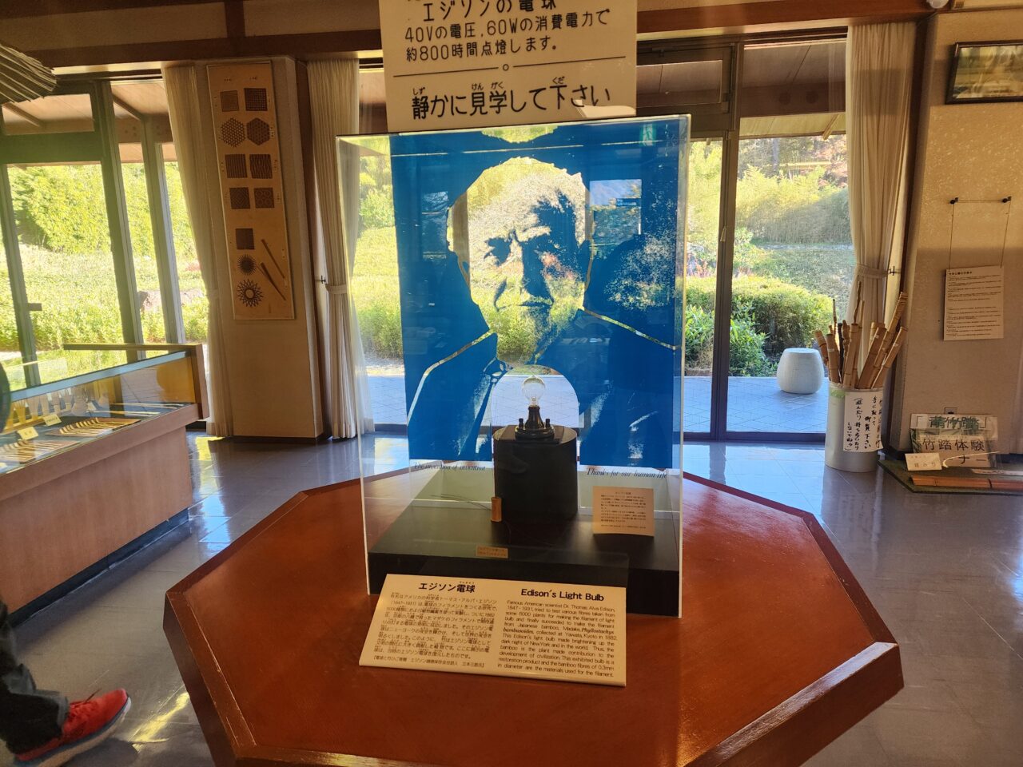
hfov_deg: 73.9
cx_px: 512
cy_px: 384
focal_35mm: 23
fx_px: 680
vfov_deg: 58.9
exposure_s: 1/180
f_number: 1.8
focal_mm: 6.4
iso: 200
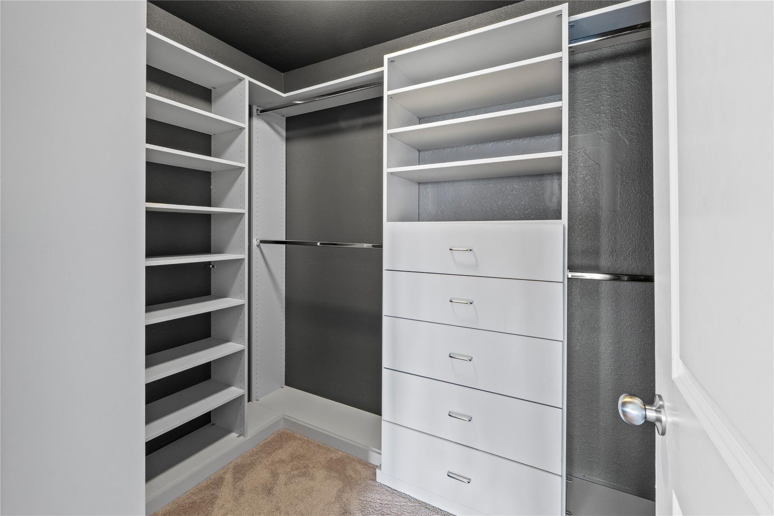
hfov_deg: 100.4
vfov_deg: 77.3
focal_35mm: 15
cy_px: 258
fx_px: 322
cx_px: 387
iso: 250
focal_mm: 10
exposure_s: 13
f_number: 11
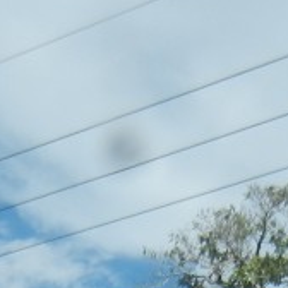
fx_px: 1525
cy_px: 639
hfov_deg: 10.7
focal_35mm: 162
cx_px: -29
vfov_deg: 9.8
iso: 160
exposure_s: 1/470
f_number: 7
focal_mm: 5.4
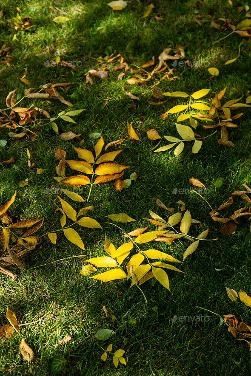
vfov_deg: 27.0
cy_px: 188
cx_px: 126
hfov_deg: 18.2
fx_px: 784
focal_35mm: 75
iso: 160
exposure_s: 1/500
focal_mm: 50
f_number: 4
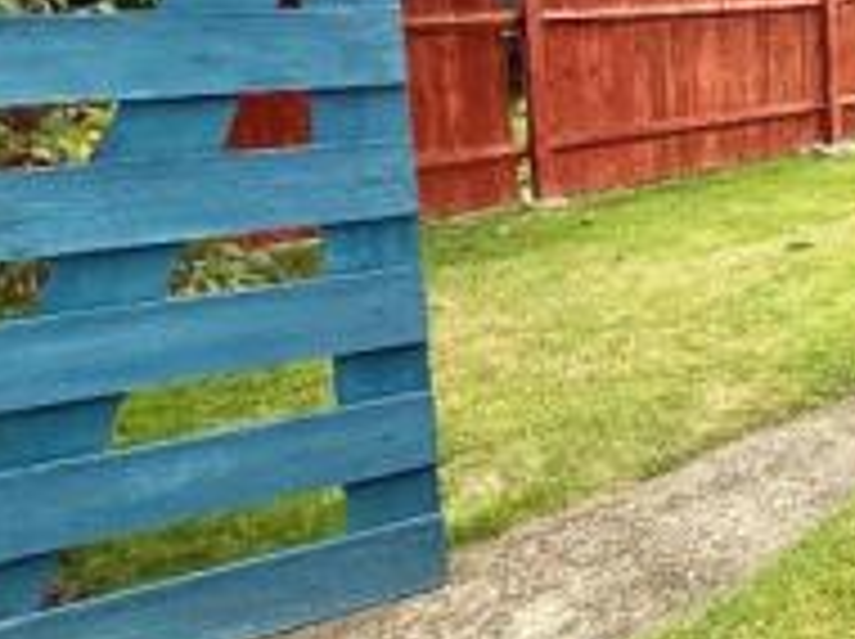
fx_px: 1061
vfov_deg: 32.2
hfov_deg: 31.7
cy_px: 92
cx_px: 1154
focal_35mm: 43
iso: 64
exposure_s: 1/613
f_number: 2.2
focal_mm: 2.22
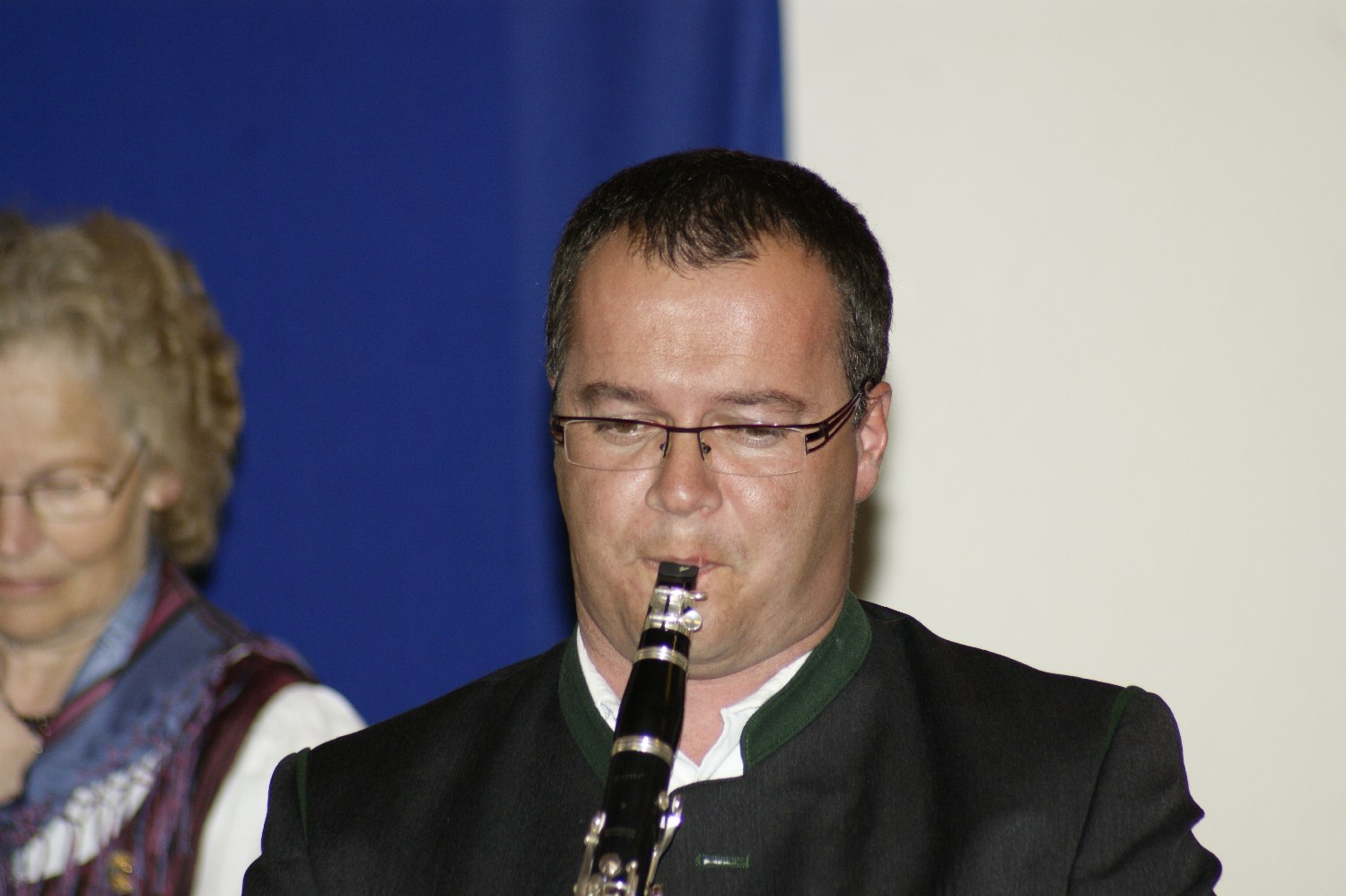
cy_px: 448
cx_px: 673
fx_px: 14011
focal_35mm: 375
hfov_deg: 5.5
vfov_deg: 3.7
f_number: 5.6
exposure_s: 1/125
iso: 400
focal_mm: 250
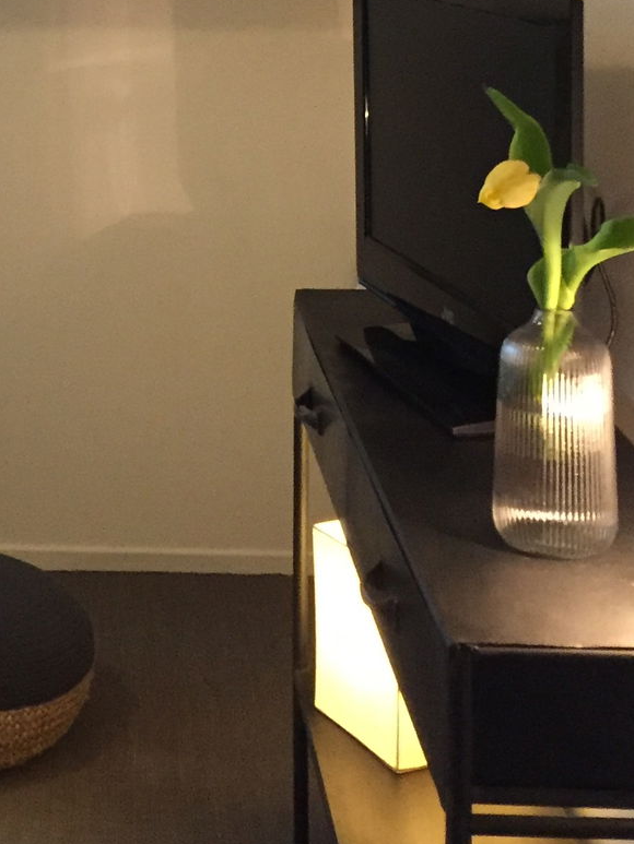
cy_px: 56
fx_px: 1953
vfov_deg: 23.6
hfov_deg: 17.9
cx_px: -37
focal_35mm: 80
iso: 320
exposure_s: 1/25
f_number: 2.2
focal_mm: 4.15
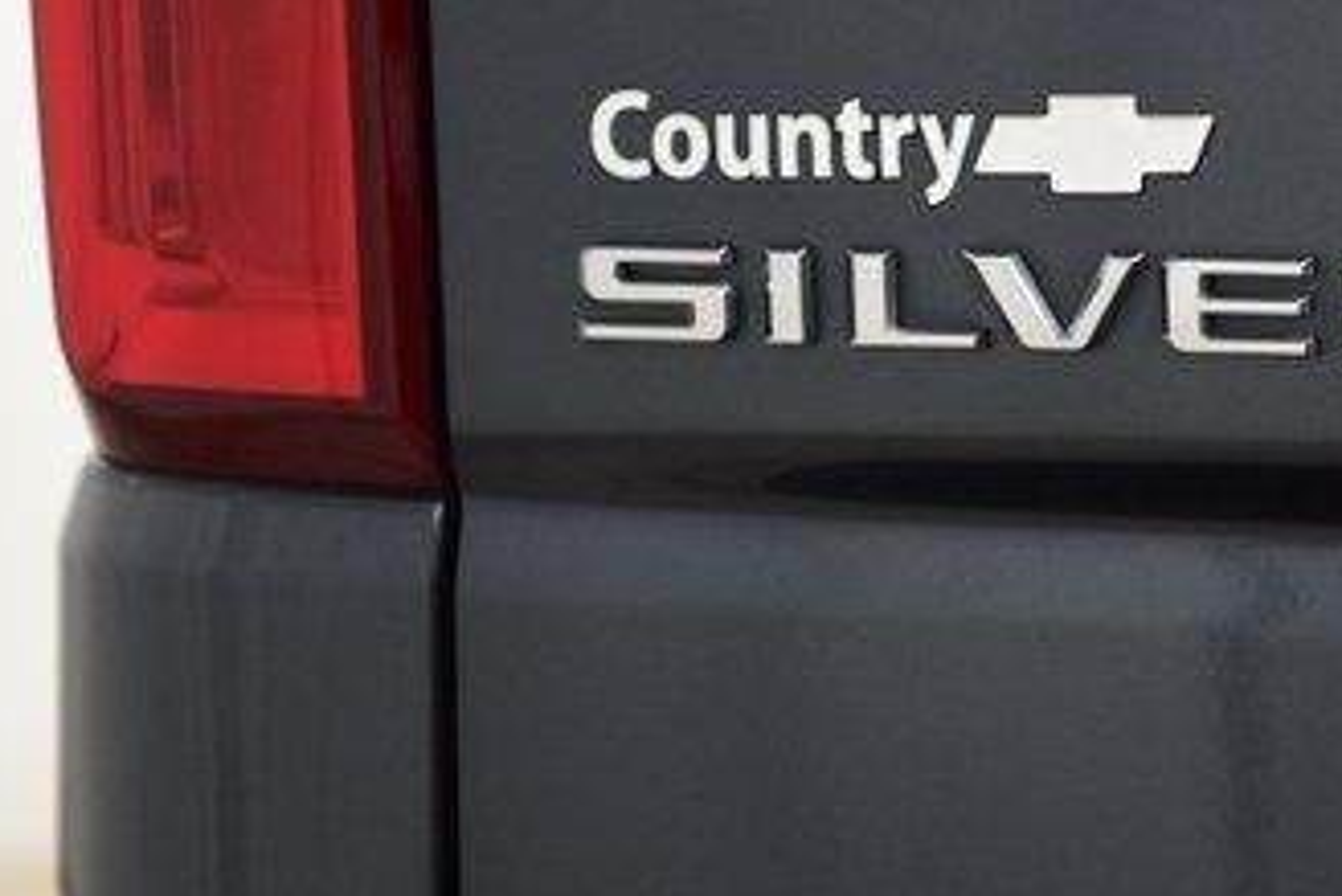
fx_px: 7645
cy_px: 338
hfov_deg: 10.0
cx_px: 1195
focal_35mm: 205
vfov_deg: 6.7
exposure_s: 1/80
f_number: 2.8
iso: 1600
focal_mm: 70
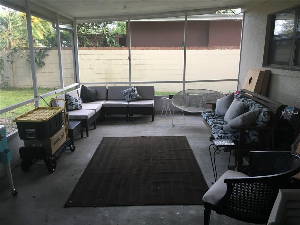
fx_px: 251
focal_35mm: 29
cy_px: 112
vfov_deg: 48.2
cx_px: 150
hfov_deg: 61.7
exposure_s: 1/30
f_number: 2.2
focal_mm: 4.15
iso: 80
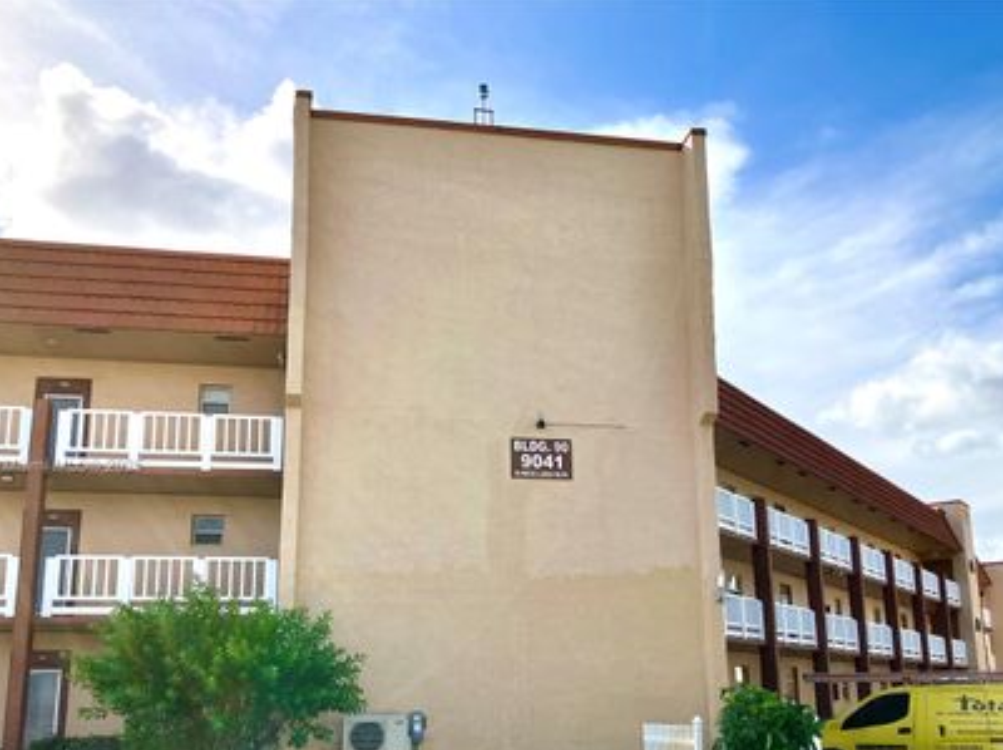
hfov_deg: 52.7
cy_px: 467
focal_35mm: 35
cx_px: 519
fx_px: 1013
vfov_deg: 40.4
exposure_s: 1/1869
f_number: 1.8
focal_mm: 3.99
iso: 32
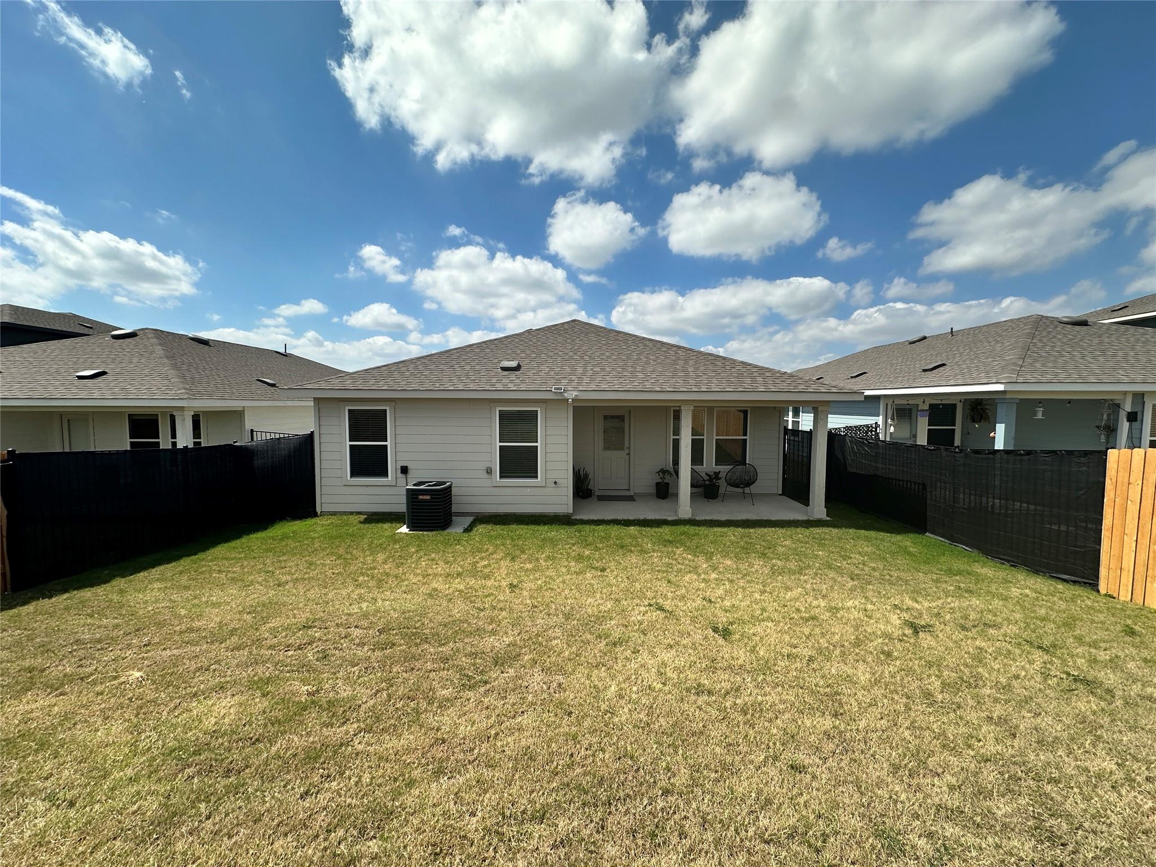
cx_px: 578
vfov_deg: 85.7
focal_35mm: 14
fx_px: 468
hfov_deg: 102.1
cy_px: 434
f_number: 2.2
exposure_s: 1/2959
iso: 50
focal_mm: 2.22
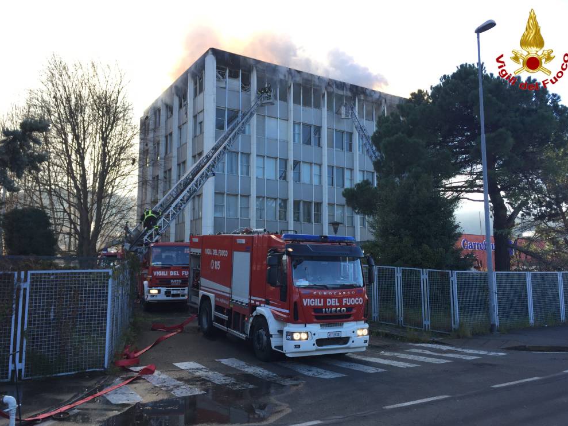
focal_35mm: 30
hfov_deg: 60.0
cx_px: 290
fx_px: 492
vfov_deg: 46.8
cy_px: 216
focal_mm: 4.15
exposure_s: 1/353
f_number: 2.2
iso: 32
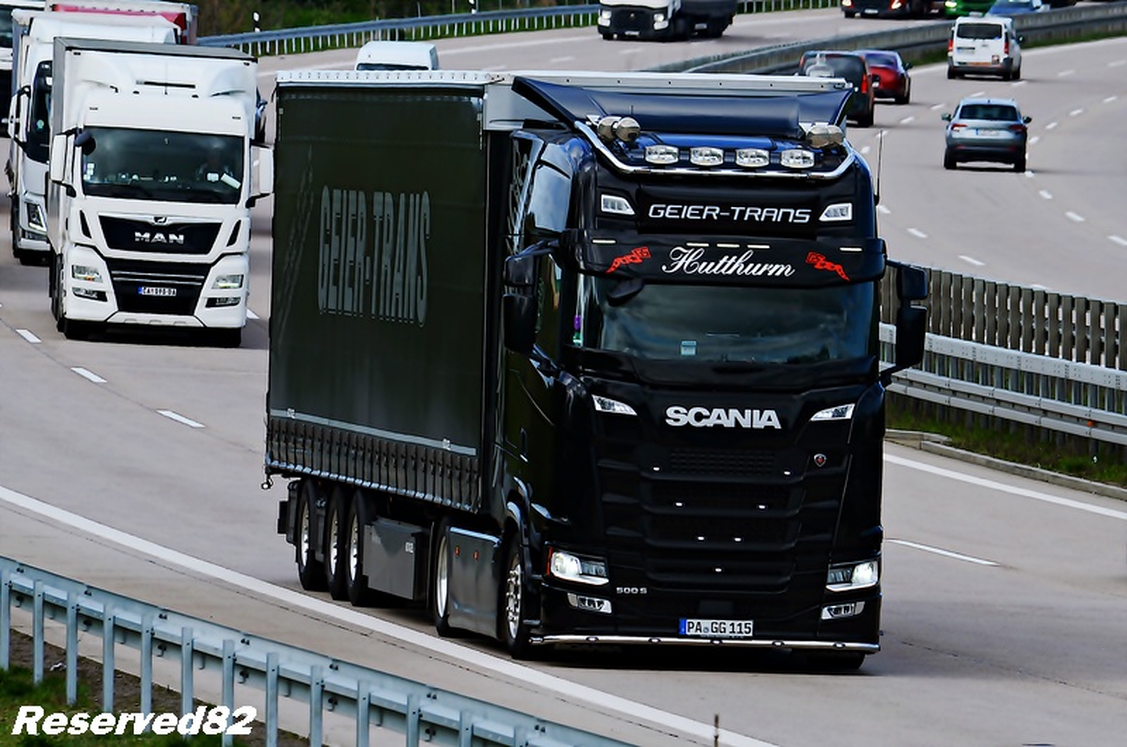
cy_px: 374
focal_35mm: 405
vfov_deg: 3.4
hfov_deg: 5.1
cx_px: 564
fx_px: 12653
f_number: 10
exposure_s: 1/400
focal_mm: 270
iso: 200
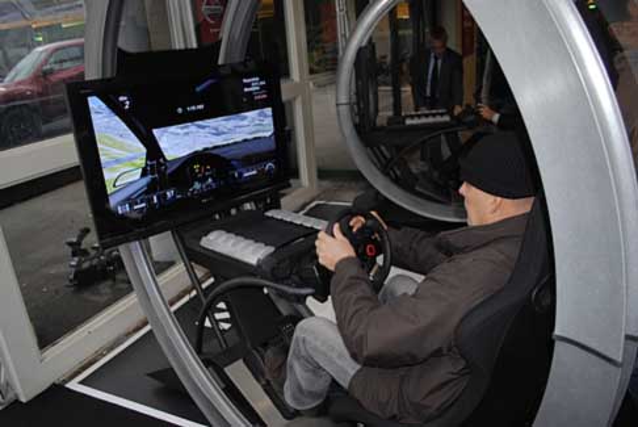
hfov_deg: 67.3
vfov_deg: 48.0
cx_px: 319
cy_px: 214
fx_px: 479
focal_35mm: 27
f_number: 3.5
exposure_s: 1/60
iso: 200
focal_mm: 18
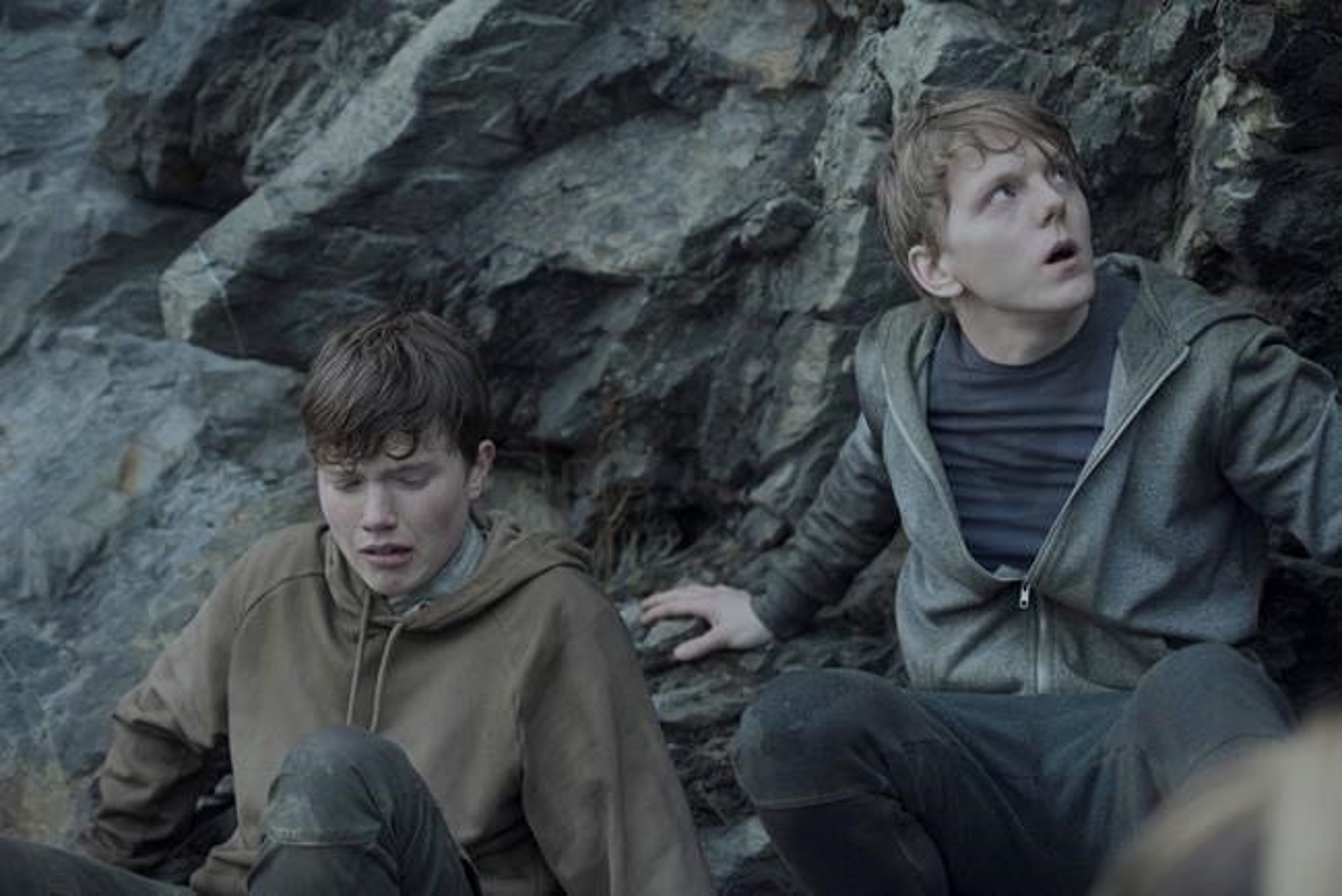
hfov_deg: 28.8
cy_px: 448
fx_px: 2610
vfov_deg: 19.5
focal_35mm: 70
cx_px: 671
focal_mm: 70
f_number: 2.8
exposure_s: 1/250
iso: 2000
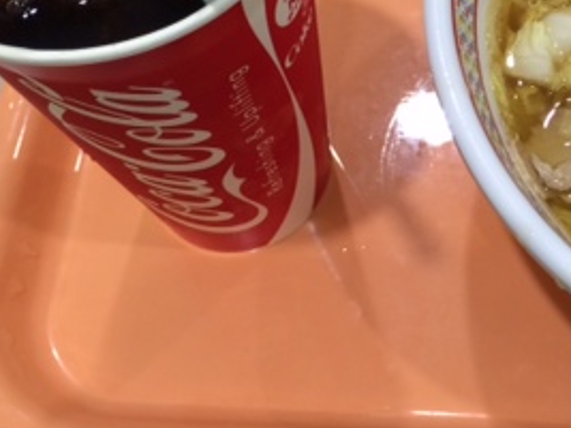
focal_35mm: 72
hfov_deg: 25.9
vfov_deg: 20.0
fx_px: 1187
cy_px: 47
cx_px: 543
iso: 40
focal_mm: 4.12
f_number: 2.2
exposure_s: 1/40
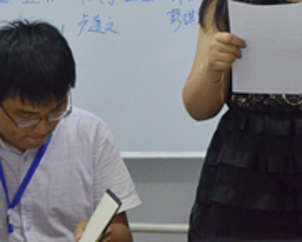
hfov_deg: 9.5
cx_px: 285
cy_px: -33
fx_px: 1806
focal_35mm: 202
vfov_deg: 7.6
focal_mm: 52
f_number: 5
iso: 1600
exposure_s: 1/250
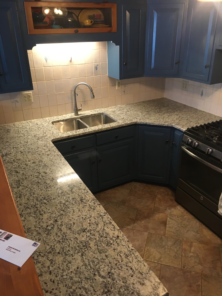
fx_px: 248
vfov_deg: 61.7
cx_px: 111
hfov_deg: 48.2
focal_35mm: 29
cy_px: 148
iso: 200
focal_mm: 4.15
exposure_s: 1/30
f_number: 2.2
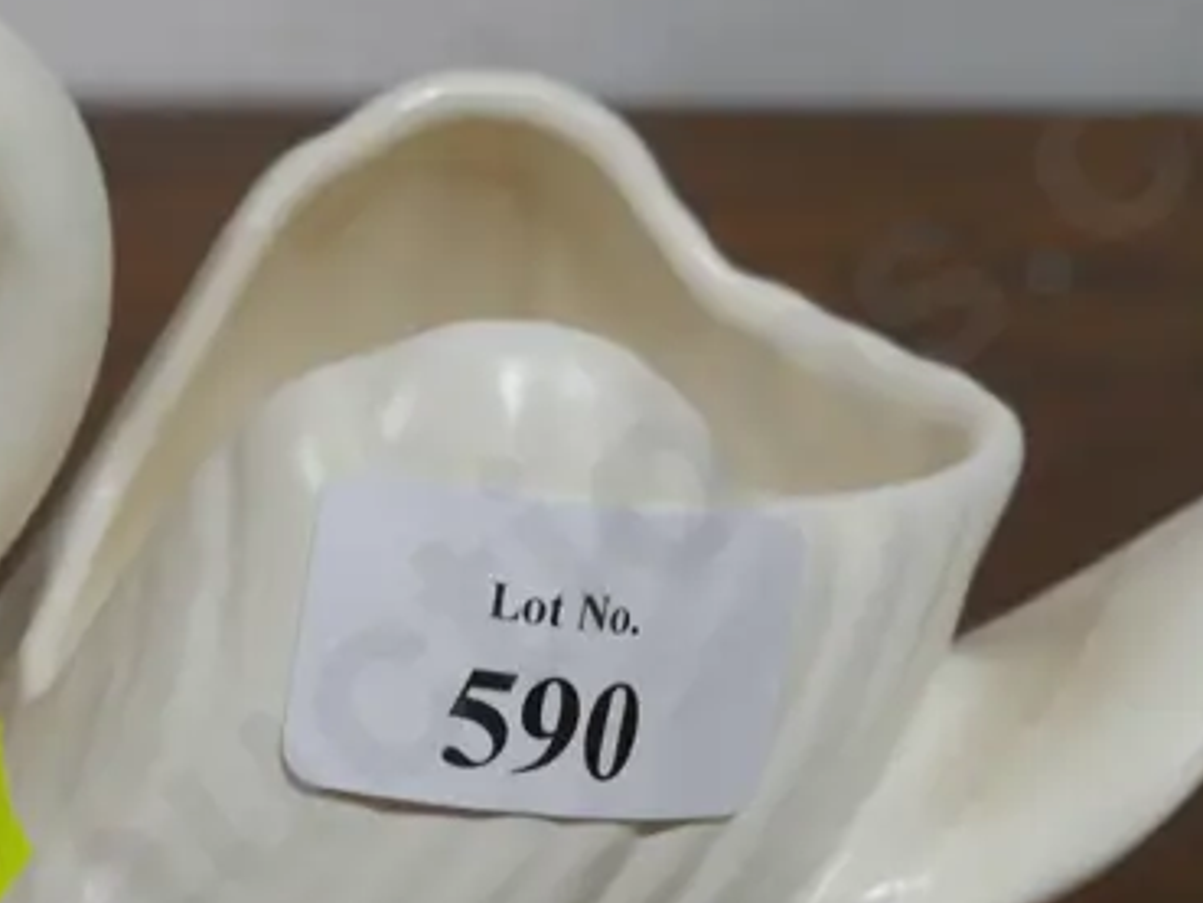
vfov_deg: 13.3
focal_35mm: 111
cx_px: 277
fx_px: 3859
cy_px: 784
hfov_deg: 17.6
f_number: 4.5
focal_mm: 20
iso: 250
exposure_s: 1/60
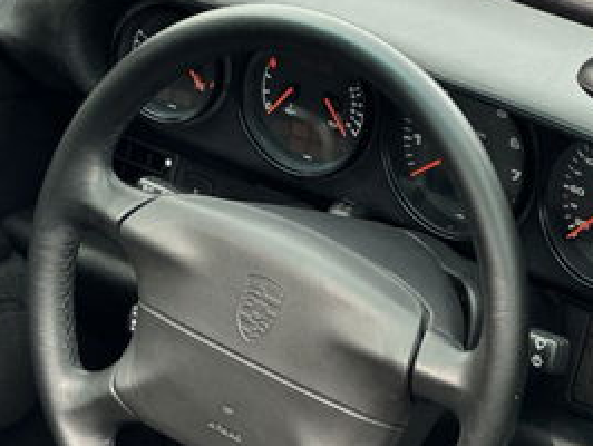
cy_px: 277
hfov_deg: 8.9
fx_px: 3806
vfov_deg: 6.7
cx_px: 87
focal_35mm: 222
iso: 64
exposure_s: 1/121
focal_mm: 9
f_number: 2.8
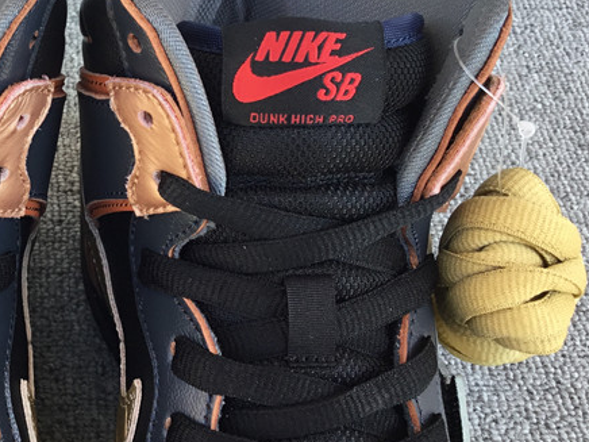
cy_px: 139
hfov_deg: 28.8
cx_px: 32
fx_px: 1089
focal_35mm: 64
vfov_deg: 22.8
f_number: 2.4
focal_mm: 3.3
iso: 25
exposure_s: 1/100
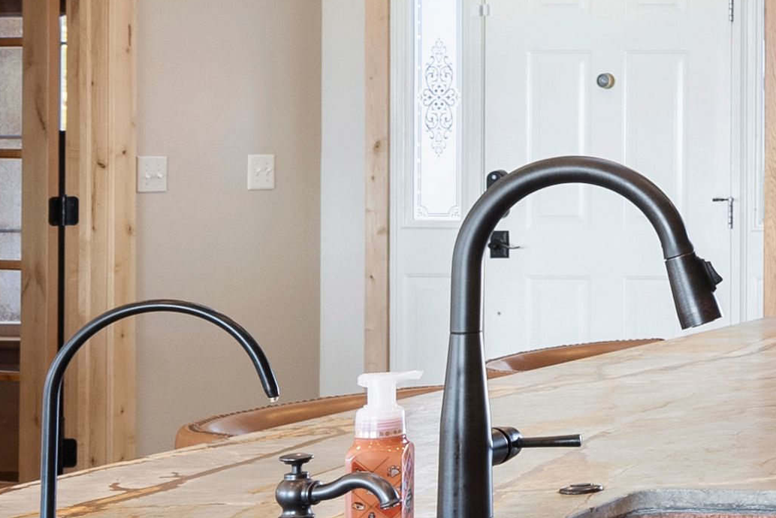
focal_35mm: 78
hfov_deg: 18.8
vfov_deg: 17.4
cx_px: 1468
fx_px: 1682
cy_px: 152
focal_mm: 19
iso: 640
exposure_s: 1/4
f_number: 9
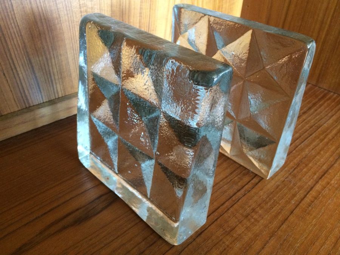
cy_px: 128
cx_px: 170
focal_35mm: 30
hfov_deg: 60.0
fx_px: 295
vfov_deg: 46.8
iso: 320
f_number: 2.2
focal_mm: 4.12
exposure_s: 1/15
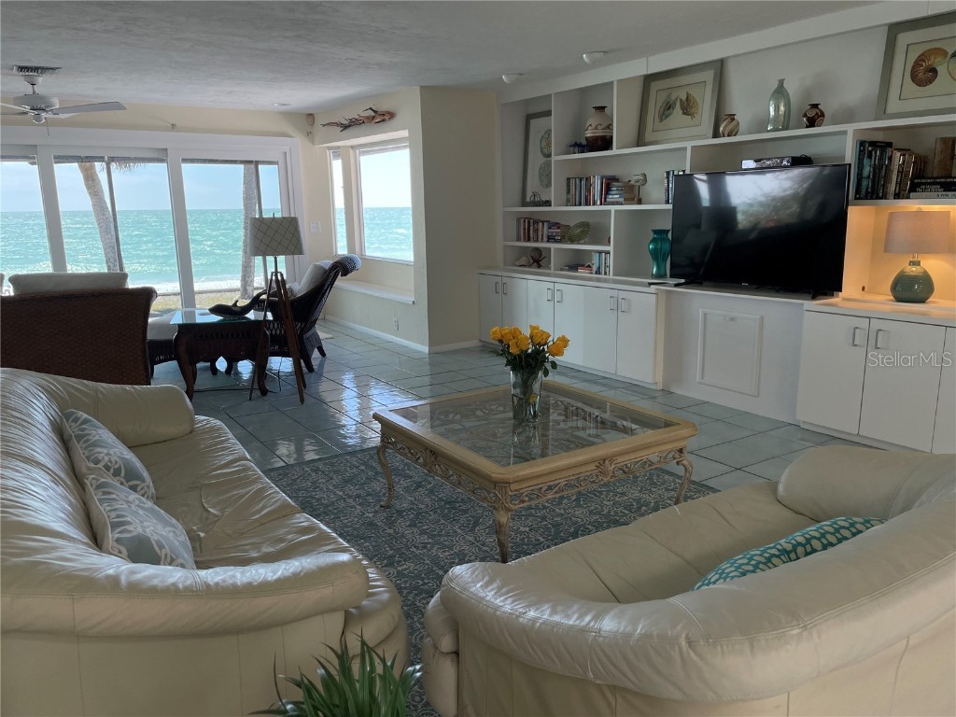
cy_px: 358
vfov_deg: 53.1
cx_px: 478
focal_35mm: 26
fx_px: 718
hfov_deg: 67.3
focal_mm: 4.2
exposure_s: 1/371
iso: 32
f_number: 1.6
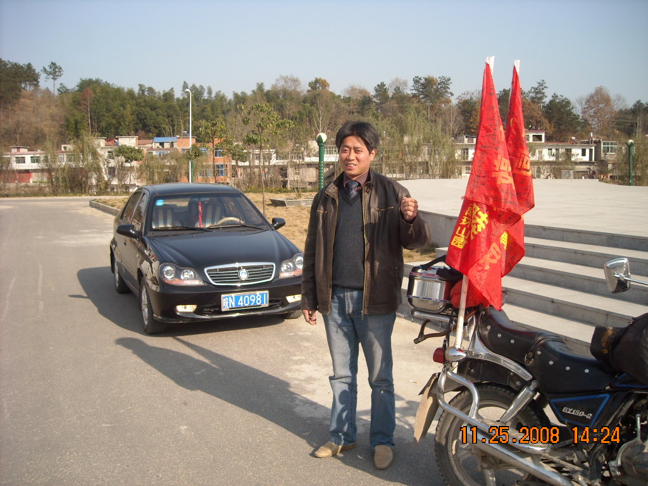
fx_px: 655
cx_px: 324
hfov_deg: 52.6
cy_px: 243
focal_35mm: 35
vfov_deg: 40.7
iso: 64
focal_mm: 5.7
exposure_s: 1/176
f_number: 5.6
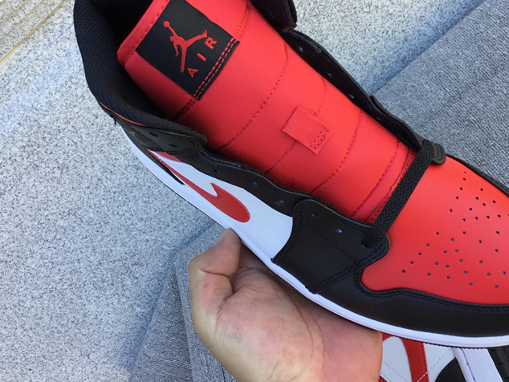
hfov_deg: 42.8
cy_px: 150
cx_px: 296
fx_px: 647
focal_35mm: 44
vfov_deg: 32.8
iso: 25
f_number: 2.4
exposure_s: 1/127
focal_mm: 3.3
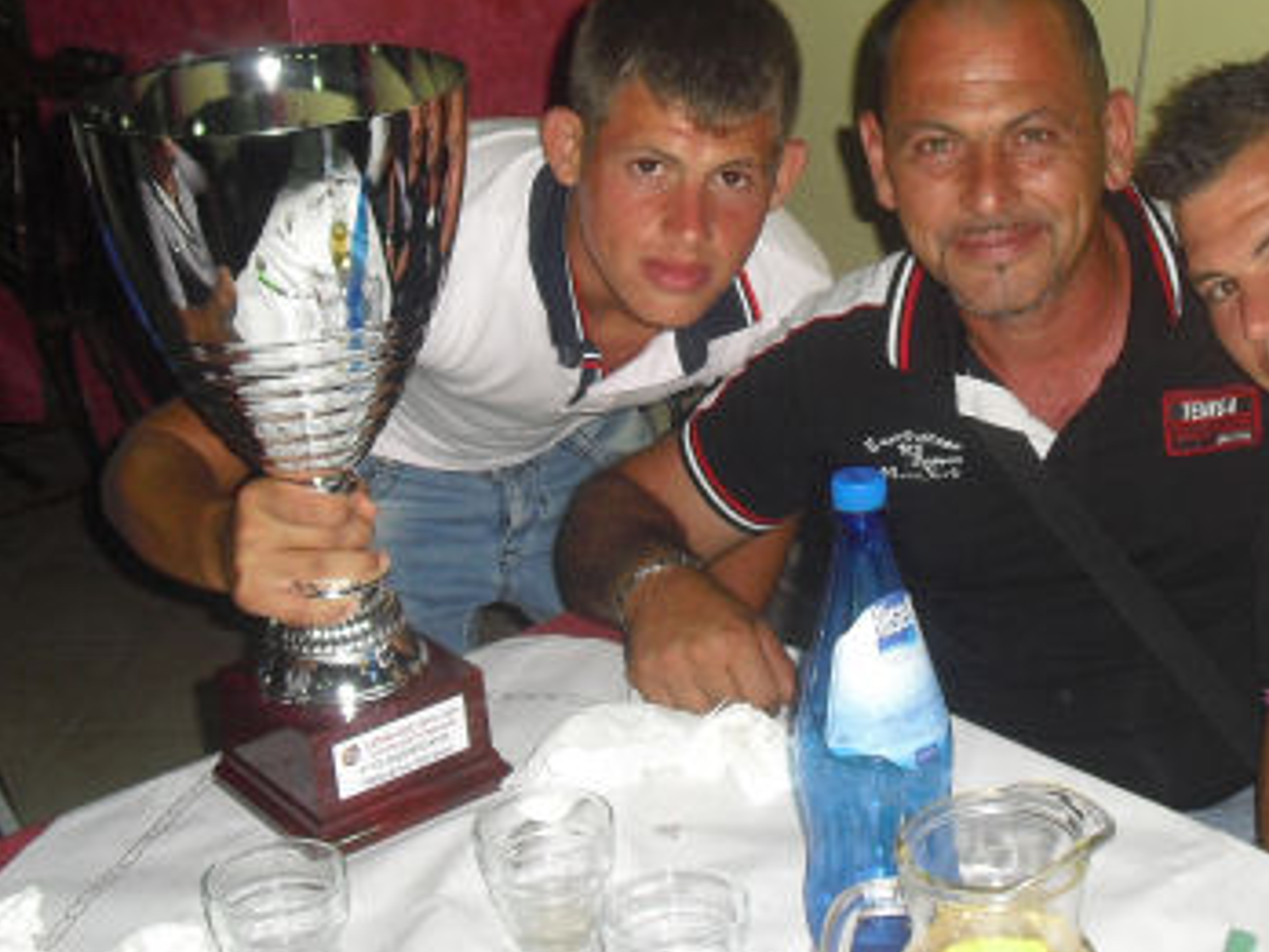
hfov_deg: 31.5
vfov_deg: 23.8
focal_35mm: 61
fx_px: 2236
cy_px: 241
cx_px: 810
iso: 200
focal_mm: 6.3
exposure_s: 1/60
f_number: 3.1
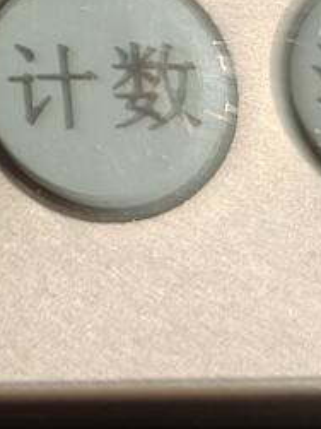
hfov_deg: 8.1
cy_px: -84
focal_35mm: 165
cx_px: -529
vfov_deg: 11.7
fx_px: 2042
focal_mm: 6.06
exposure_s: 1/108
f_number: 1.6
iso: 250
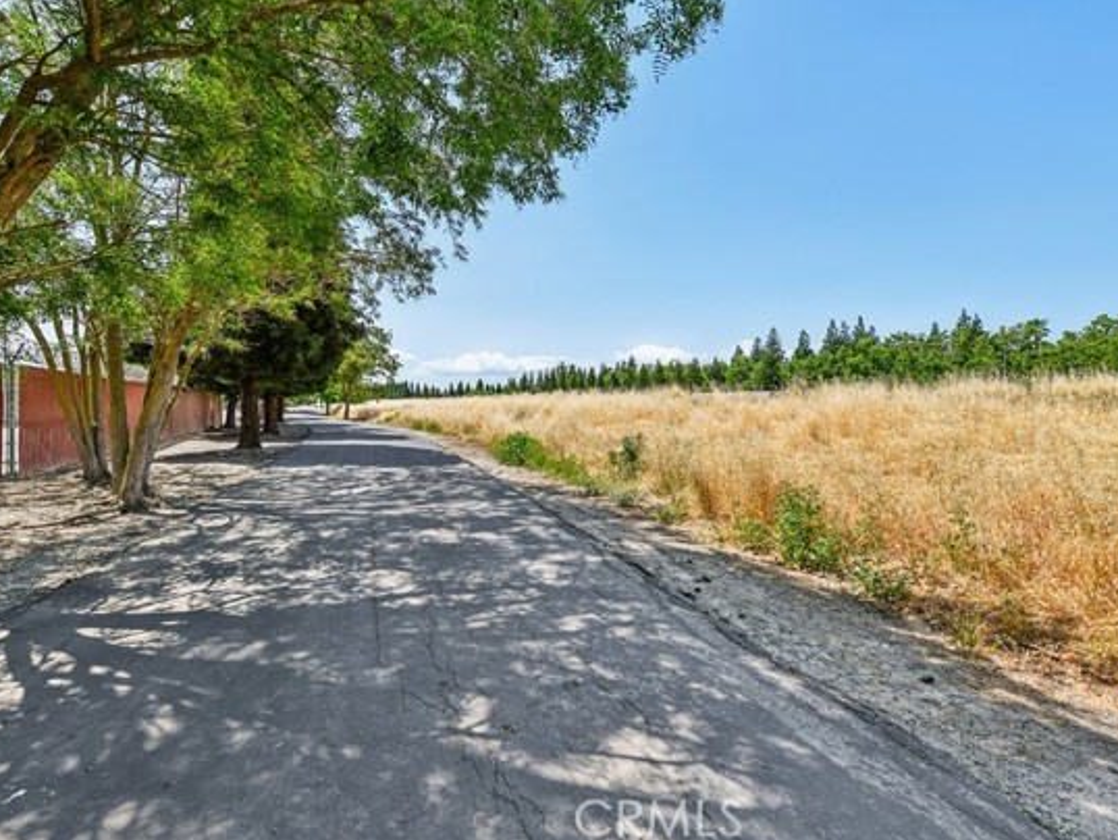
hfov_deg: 94.2
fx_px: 517
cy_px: 405
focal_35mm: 16
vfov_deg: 78.1
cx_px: 509
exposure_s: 1/800
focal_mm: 14
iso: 400
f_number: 8
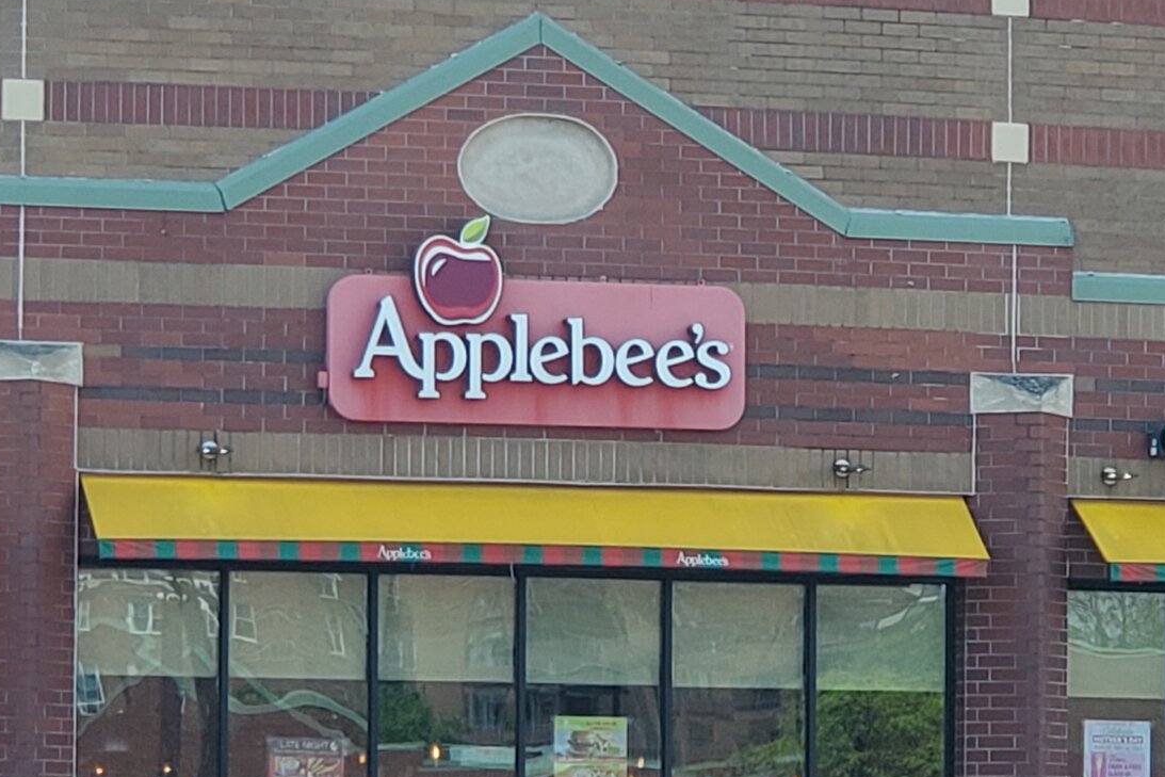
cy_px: 400
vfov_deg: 18.0
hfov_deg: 26.6
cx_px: 622
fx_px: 2460
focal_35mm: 76
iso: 50
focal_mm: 6
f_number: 2.4
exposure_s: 1/352
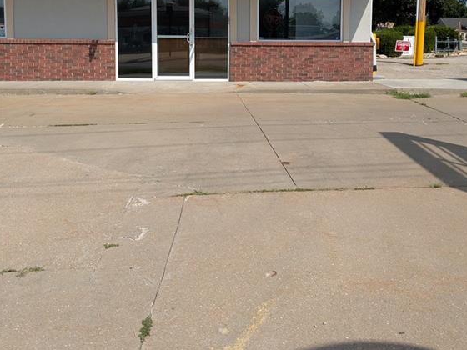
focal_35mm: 37
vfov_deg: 37.7
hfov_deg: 50.1
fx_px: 499
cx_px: 236
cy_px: 85
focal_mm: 4.38
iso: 58
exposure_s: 1/5848
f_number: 1.73
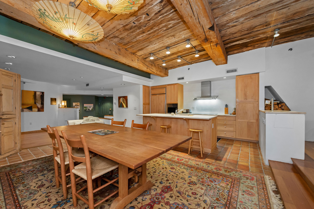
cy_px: 104
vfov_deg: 81.1
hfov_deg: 104.3
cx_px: 157
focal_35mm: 14
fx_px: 122
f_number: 5.6
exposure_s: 1/125
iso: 1600
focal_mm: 14
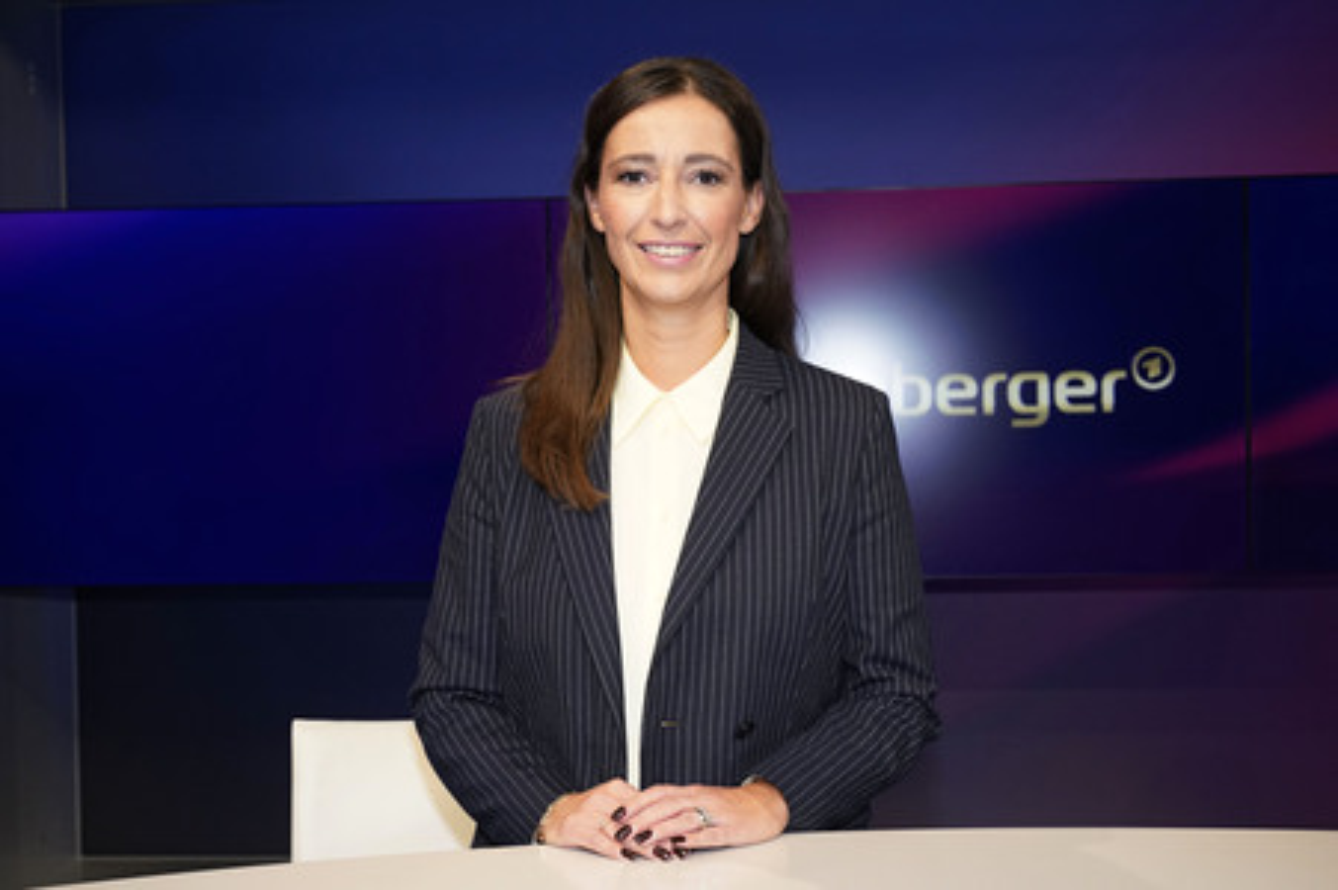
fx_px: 1634
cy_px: 445
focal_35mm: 44
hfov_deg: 44.5
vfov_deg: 30.5
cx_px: 669
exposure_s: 1/125
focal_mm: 44
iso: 2000
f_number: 5.6
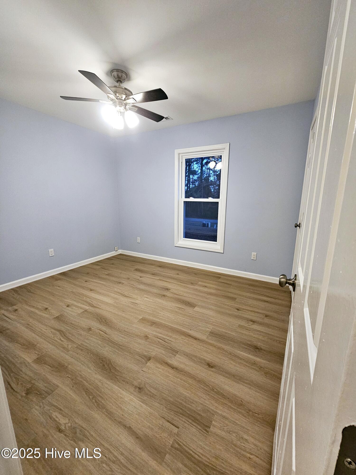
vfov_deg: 106.2
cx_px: 178
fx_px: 178
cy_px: 238
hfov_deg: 89.9
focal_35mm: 13
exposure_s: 1/60.2
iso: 200
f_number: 2.2
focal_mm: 2.2
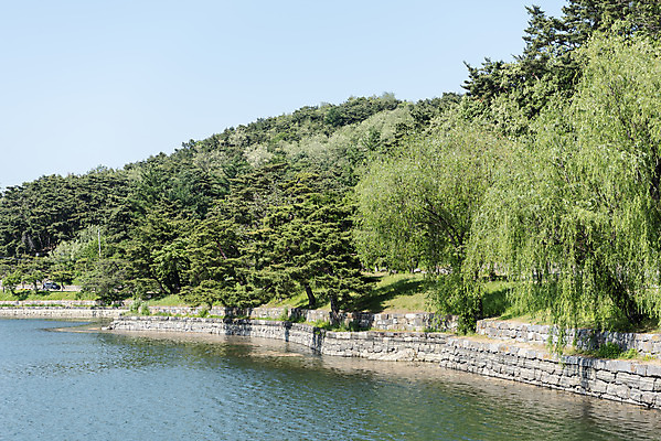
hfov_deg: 28.8
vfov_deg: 19.5
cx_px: 330
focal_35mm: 70
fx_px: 1286
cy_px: 220
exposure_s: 1/320
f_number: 5.6
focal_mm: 70
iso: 100
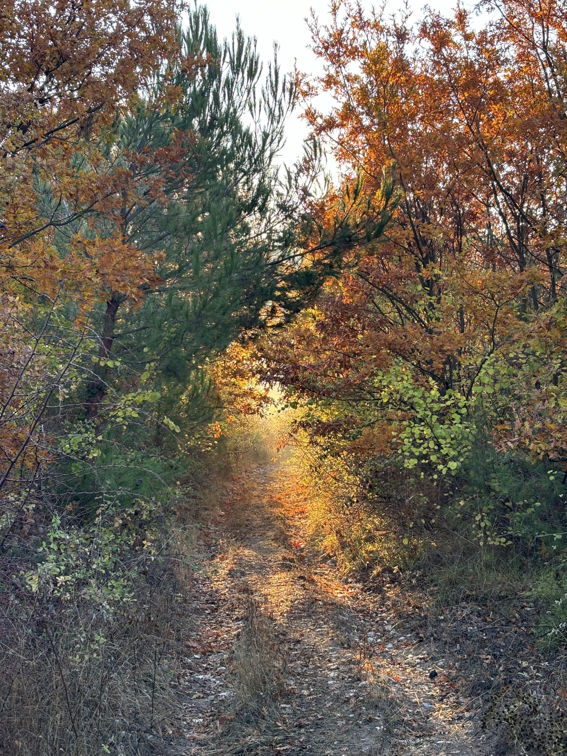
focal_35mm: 52
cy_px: 378
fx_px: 1136
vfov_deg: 36.8
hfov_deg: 28.0
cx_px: 284
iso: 40
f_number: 1.6
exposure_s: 1/121
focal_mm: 5.96
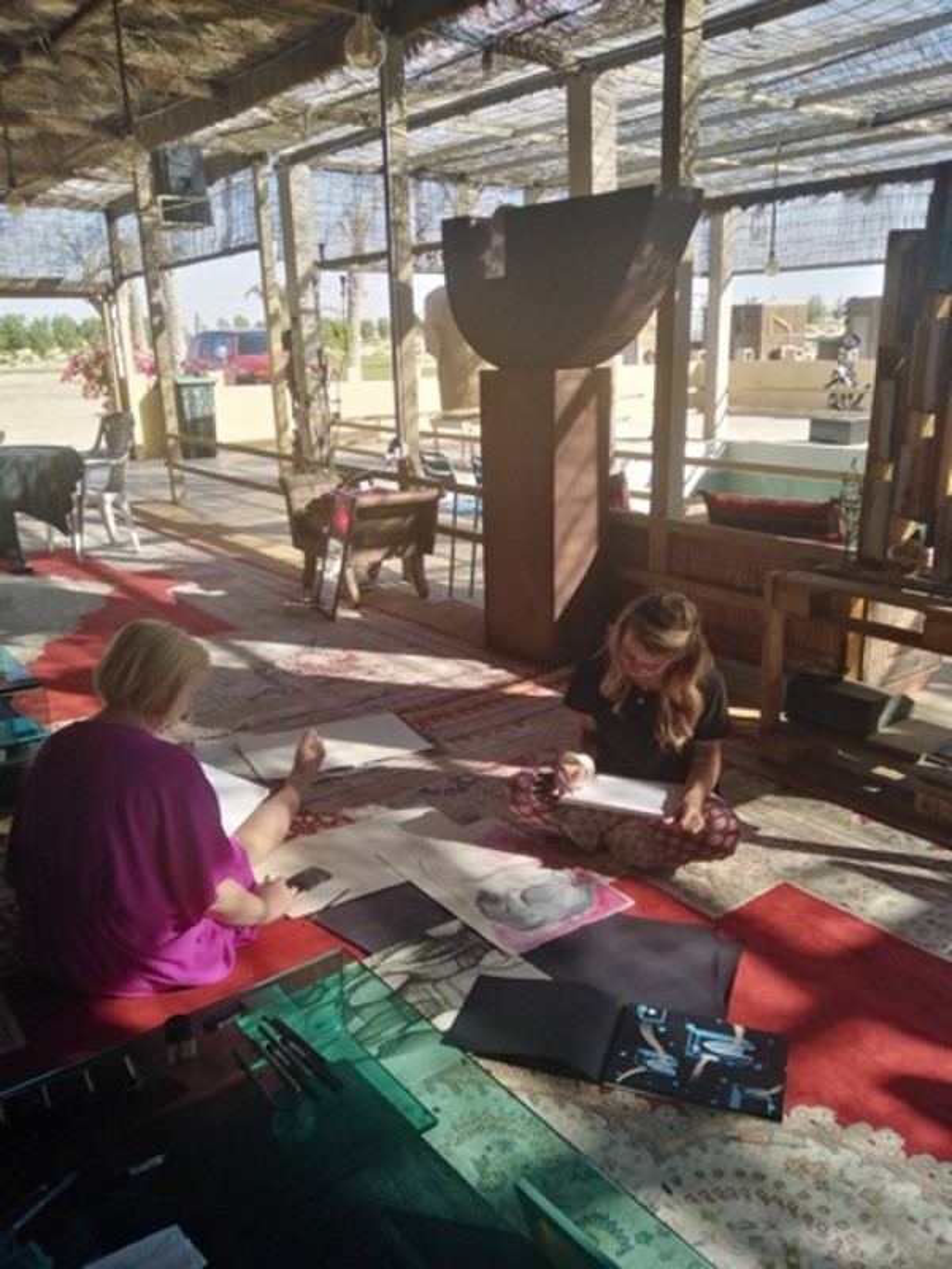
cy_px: 634
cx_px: 476
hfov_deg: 53.1
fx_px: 953
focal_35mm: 26
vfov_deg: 67.3
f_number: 1.8
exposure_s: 1/530
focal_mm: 3.59
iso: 100
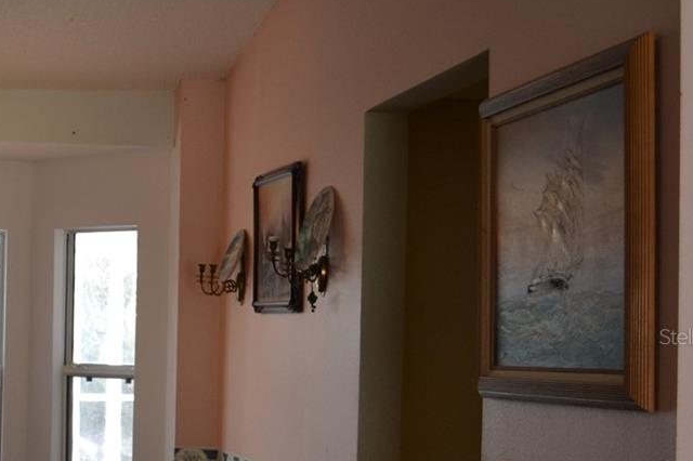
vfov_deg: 18.1
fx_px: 1443
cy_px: 337
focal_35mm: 75
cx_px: -110
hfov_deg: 24.7
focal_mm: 20
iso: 400
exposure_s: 1/60
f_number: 4
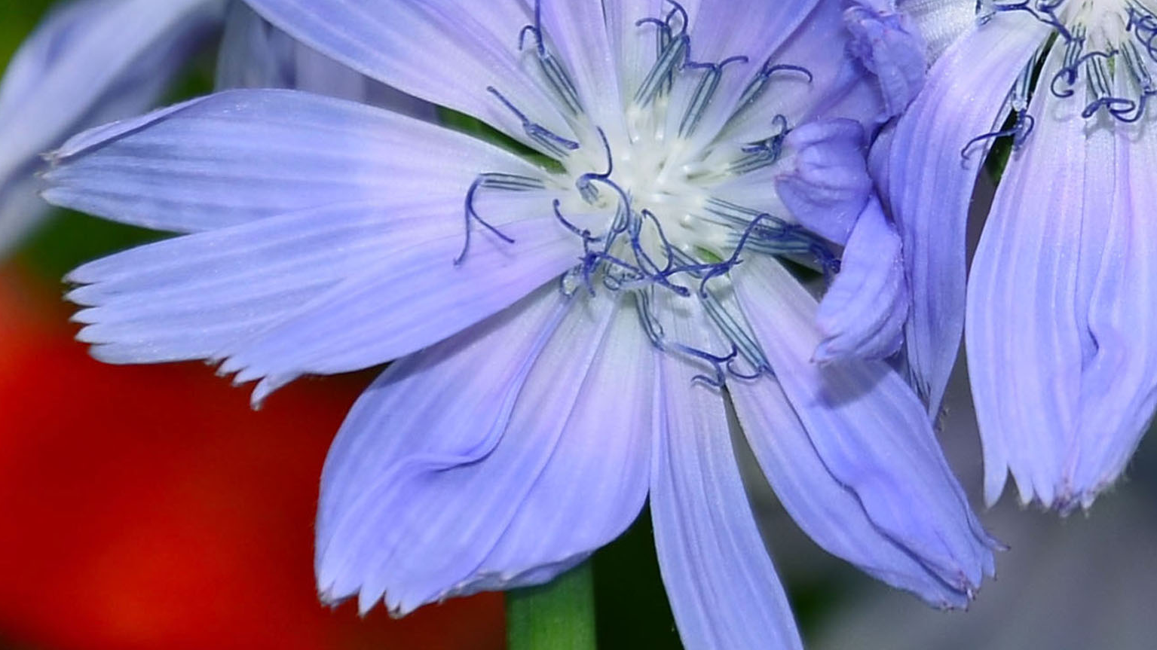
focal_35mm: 529
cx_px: 885
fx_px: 16217
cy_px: -236
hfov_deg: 4.1
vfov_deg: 2.3
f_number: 5.6
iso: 100
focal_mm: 105
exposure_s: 1/200
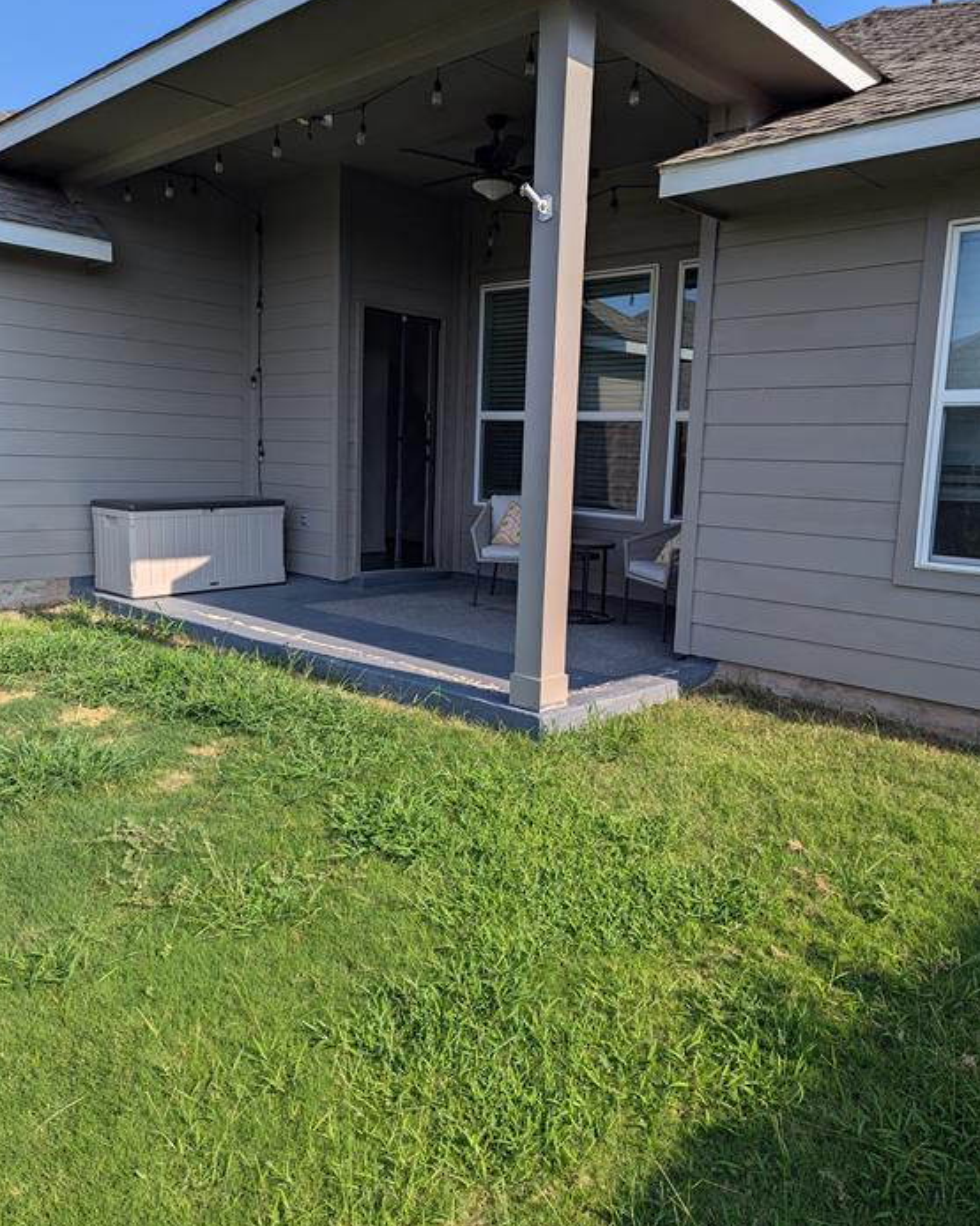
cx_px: 495
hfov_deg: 54.9
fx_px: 943
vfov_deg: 66.0
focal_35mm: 26
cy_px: 586
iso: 45
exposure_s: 1/1451
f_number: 1.85
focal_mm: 6.81
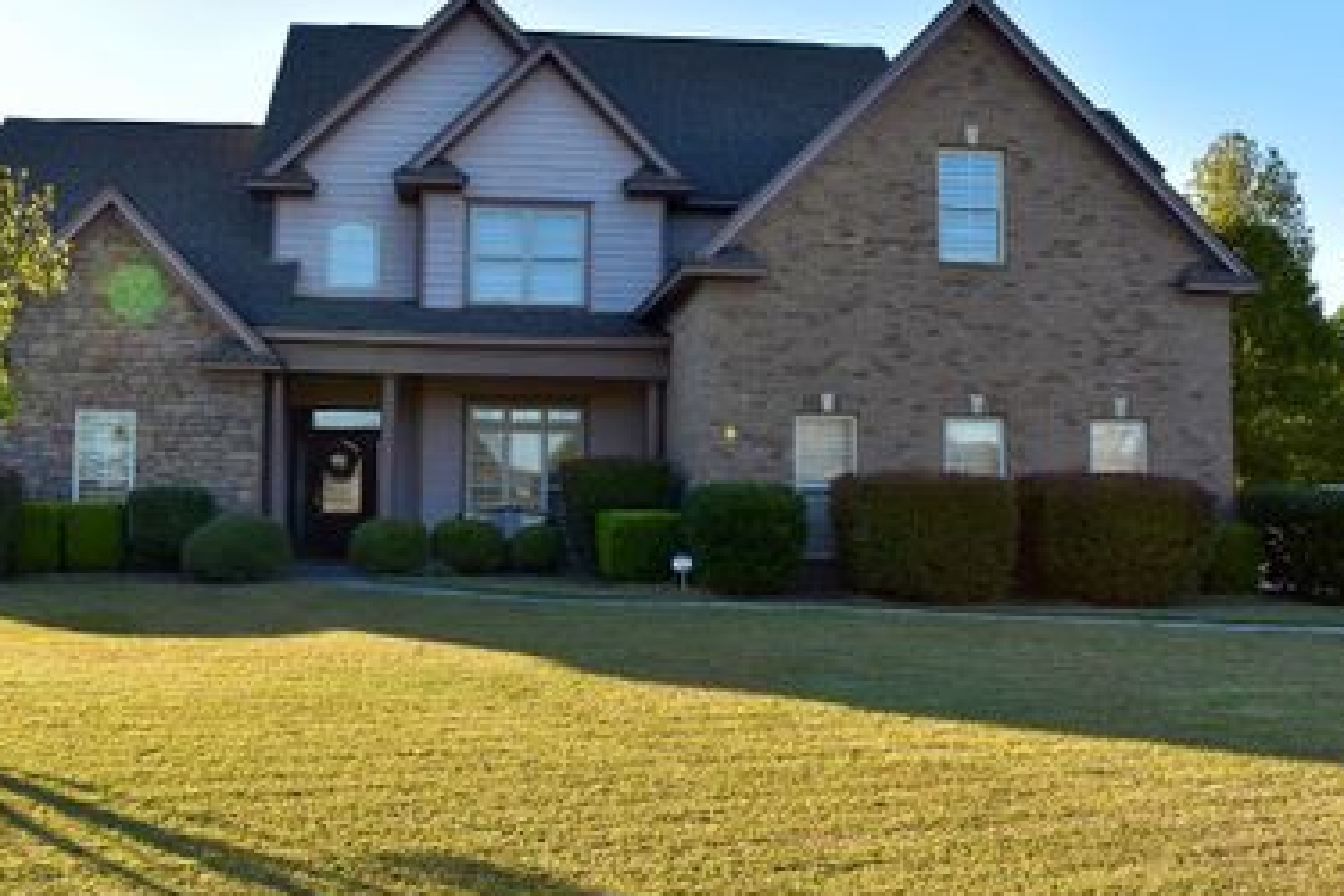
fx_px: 1493
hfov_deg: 48.3
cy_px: 389
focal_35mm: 40
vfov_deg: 33.4
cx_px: 573
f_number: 10
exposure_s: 1/250
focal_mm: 20
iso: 400
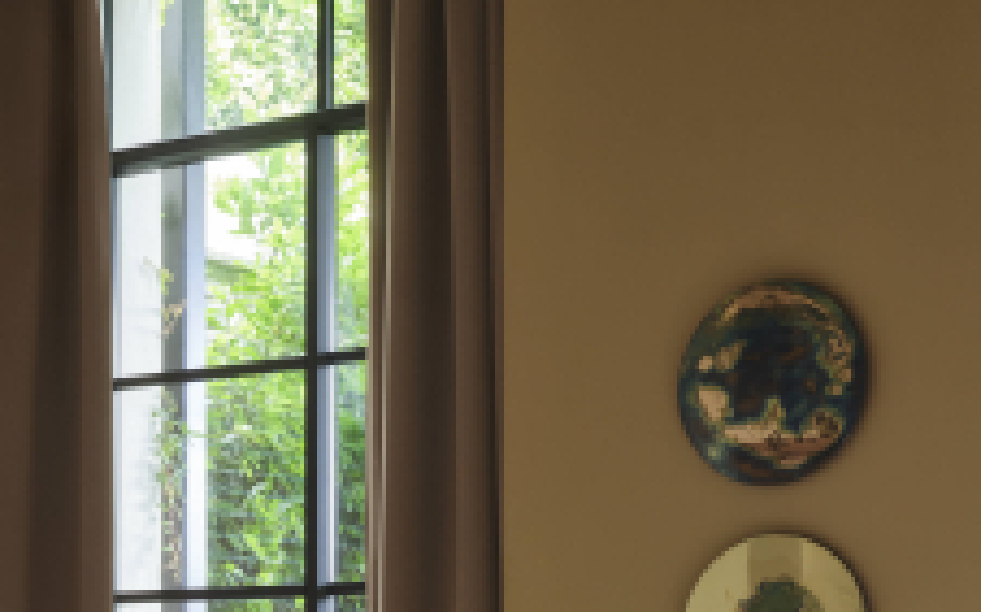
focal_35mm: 90
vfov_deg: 13.9
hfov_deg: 22.7
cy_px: 799
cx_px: 174
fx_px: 2405
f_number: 16
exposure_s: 1/1.59
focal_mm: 40.3
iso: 400
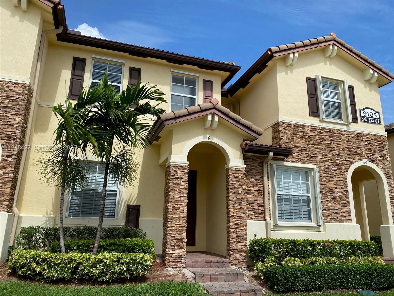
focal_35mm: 26
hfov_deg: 67.3
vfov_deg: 53.1
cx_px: 197
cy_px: 148
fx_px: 296
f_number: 1.8
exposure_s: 1/3300
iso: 32
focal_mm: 4.25
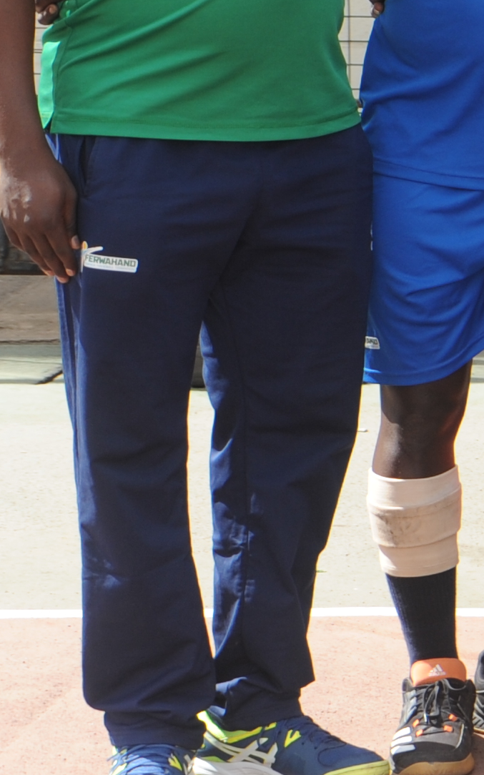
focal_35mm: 200
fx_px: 4223
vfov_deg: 10.5
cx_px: 1320
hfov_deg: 6.2
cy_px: 254
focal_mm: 50
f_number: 4.5
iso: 250
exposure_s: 1/400
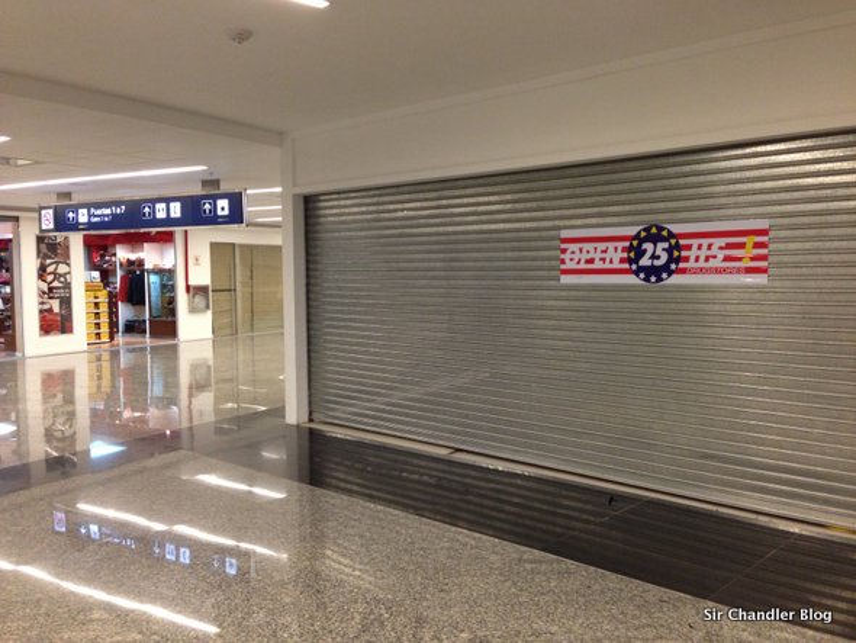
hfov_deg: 55.3
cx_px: 428
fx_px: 816
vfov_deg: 43.0
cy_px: 322
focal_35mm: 33
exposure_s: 1/20
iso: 200
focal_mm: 4.13
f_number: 2.4
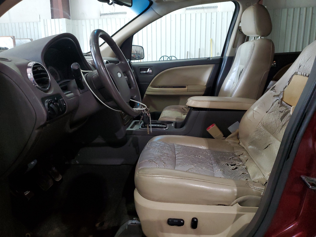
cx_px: 158
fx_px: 237
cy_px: 118
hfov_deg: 67.3
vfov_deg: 53.1
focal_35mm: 26
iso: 290
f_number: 1.5
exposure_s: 1/40
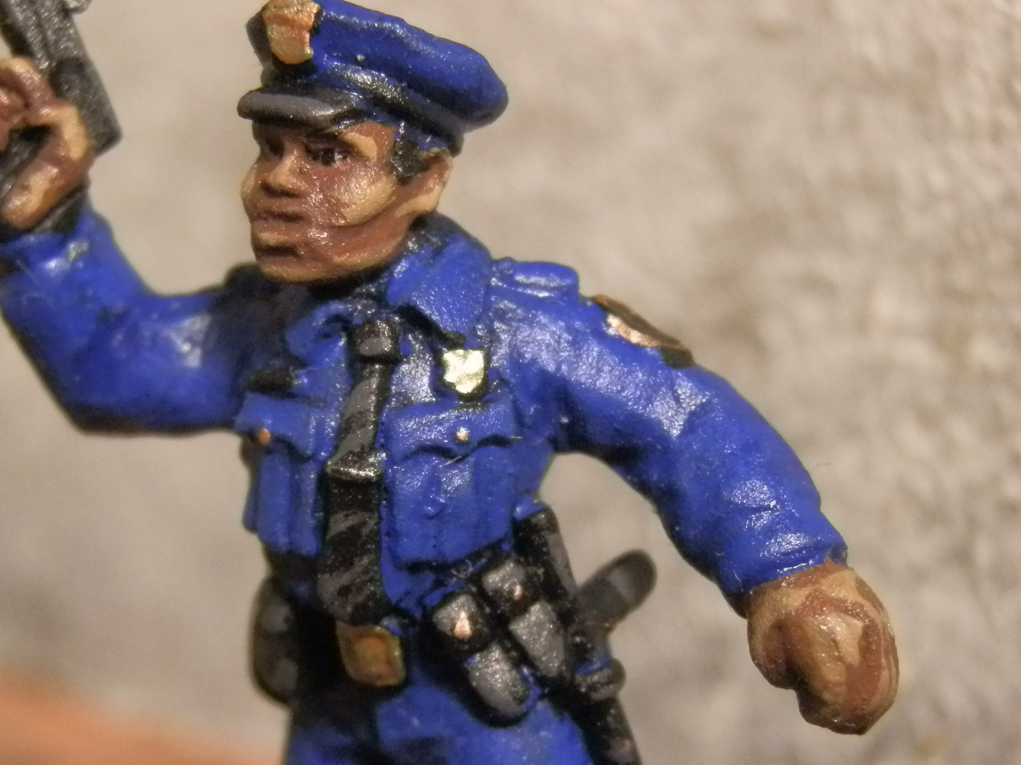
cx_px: 473
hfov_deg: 20.0
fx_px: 2891
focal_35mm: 98
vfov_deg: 15.1
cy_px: 453
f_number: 3.7
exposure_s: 1/50
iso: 400
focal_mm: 10.99
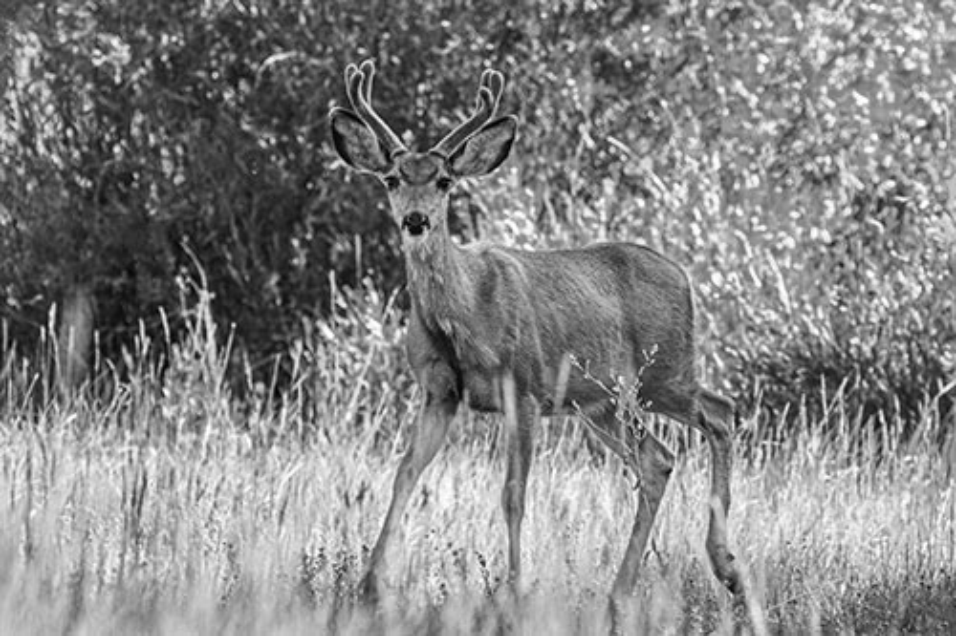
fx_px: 15927
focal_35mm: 600
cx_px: 478
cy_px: 318
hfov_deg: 3.4
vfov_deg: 2.3
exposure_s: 1/1600
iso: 3200
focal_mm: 600
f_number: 11
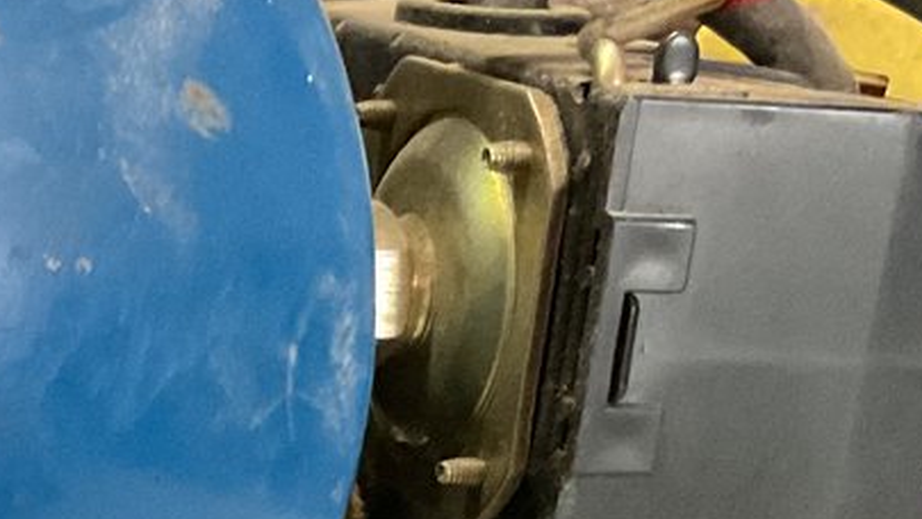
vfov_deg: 10.0
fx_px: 2885
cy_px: 766
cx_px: 17
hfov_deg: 17.8
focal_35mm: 118
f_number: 1.8
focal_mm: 3
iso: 500
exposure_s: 1/30
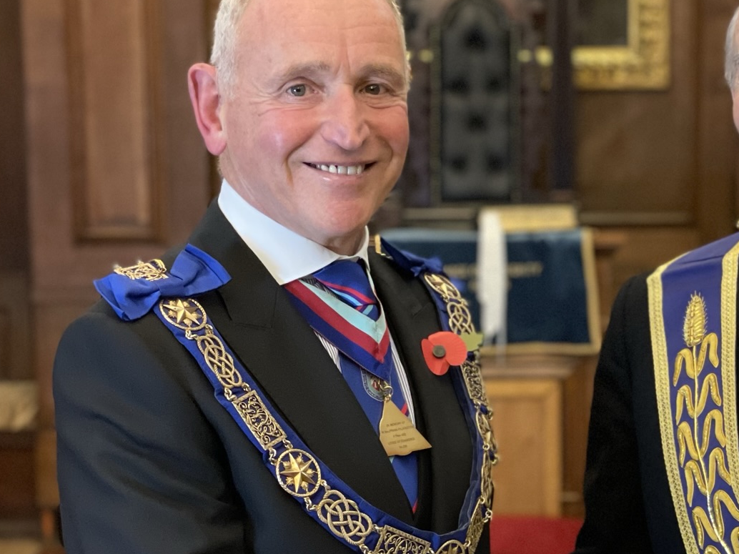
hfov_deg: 18.9
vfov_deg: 14.3
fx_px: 2198
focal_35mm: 103
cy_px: 369
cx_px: 561
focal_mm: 6
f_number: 2
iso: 400
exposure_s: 1/33
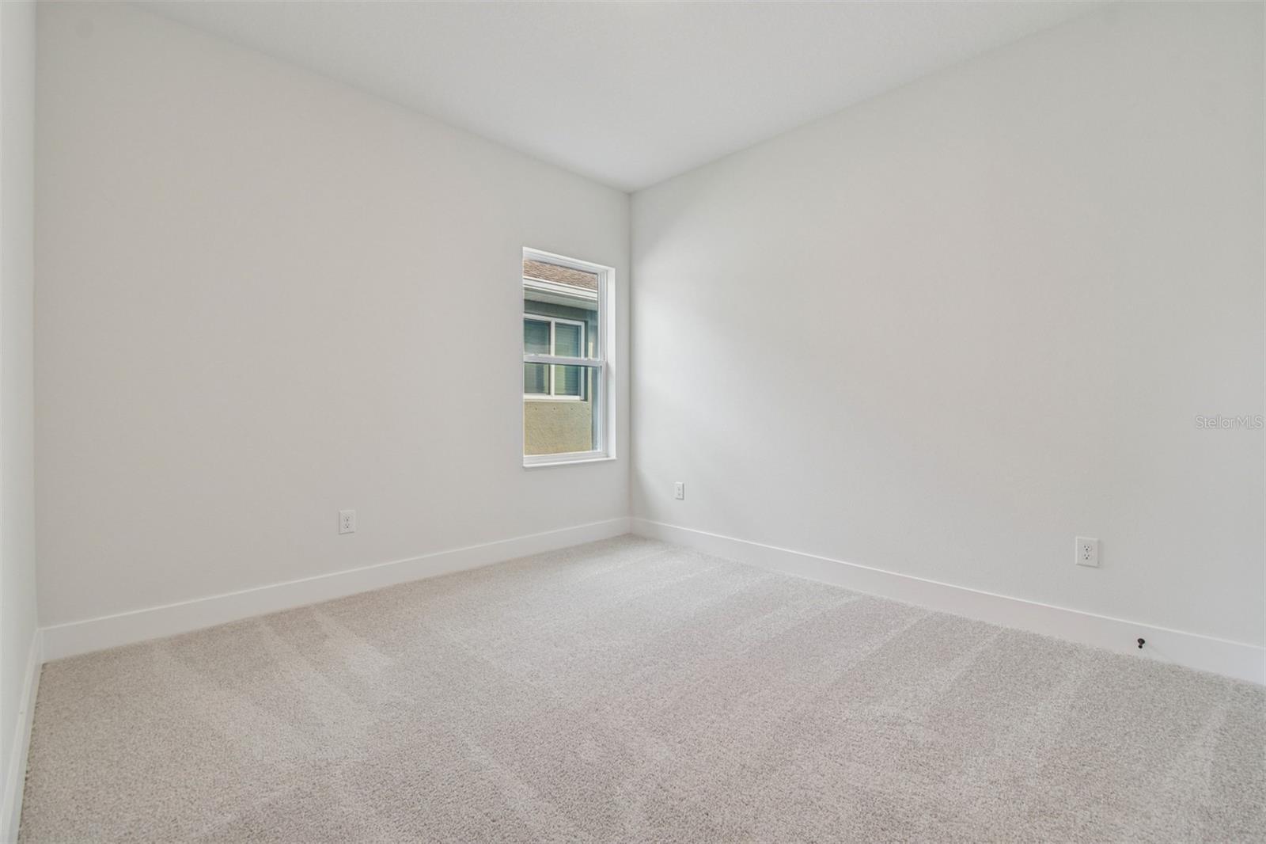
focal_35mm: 15
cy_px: 422
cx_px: 633
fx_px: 527
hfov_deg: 100.4
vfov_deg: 77.3
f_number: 7.1
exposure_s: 1/6
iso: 100
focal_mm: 10
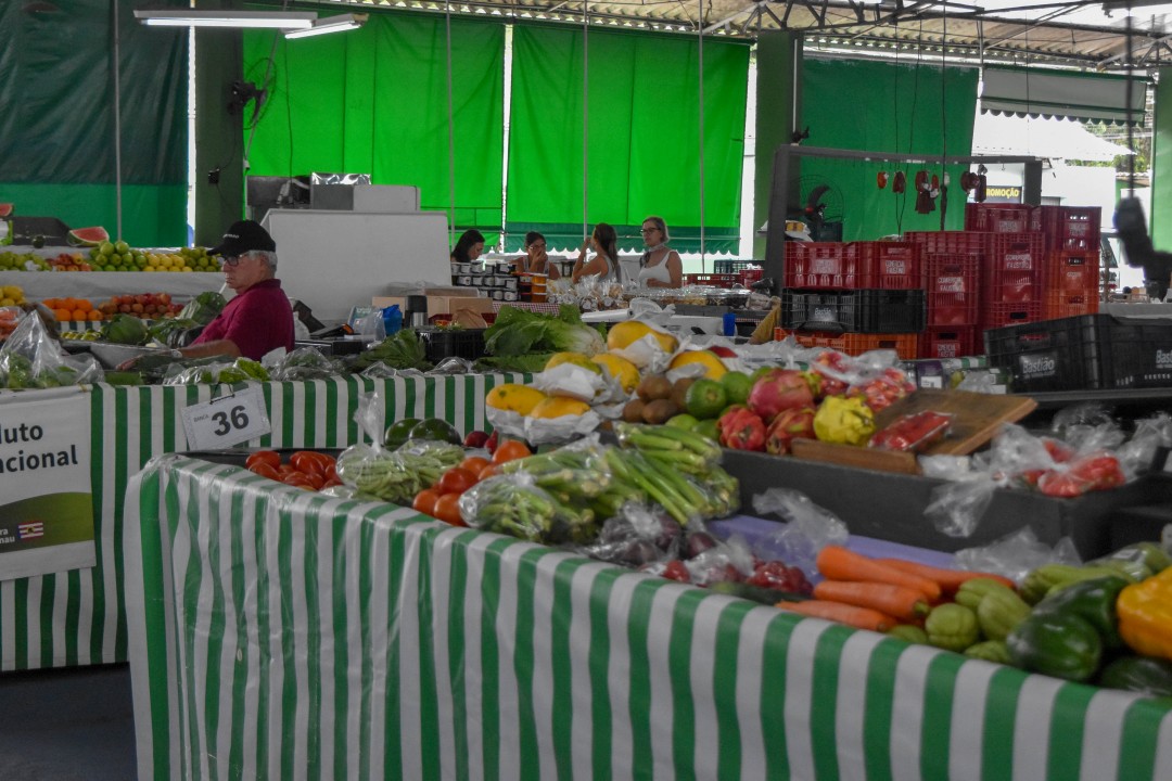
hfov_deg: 31.9
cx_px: 586
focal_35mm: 63
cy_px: 390
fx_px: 2051
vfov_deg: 21.6
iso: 3200
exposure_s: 1/500
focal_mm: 42
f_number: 5
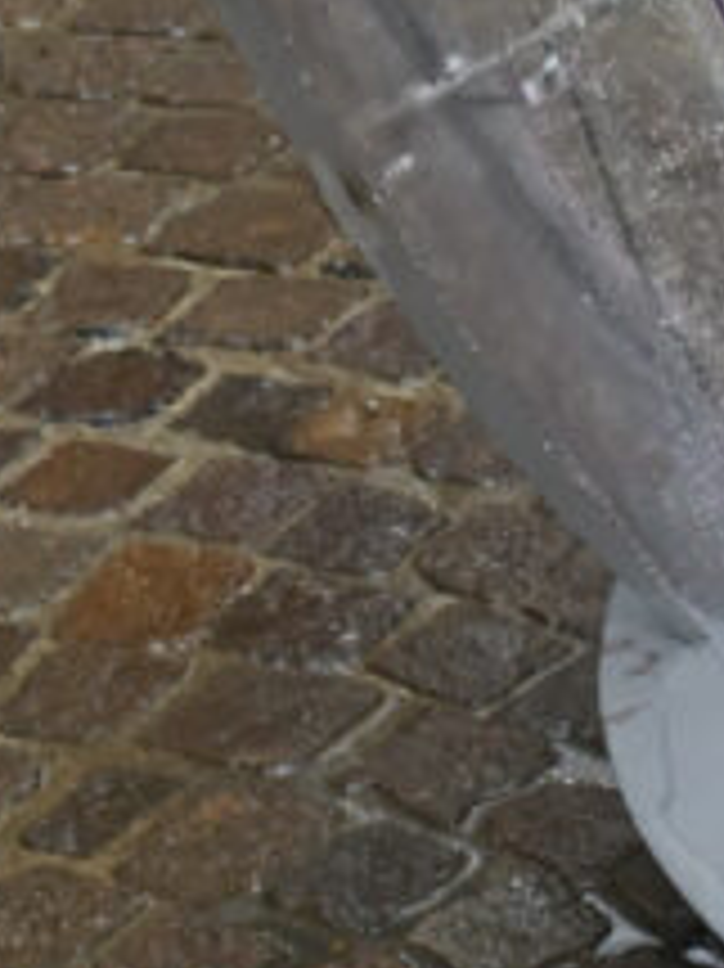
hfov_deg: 7.7
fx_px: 5192
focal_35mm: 186
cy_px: -1484
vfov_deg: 9.3
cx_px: 1264
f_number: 5
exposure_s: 1/600
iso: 1000
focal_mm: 24
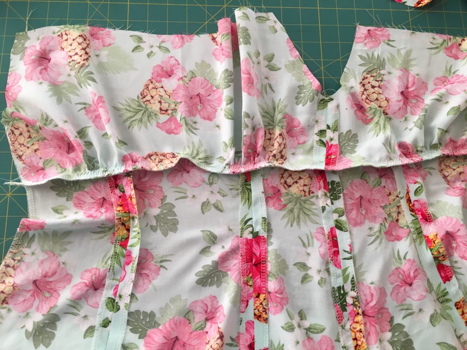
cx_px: 234
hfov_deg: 61.7
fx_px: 391
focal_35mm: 29
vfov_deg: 48.2
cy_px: 175
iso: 32
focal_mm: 4.15
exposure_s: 1/30
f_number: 2.2
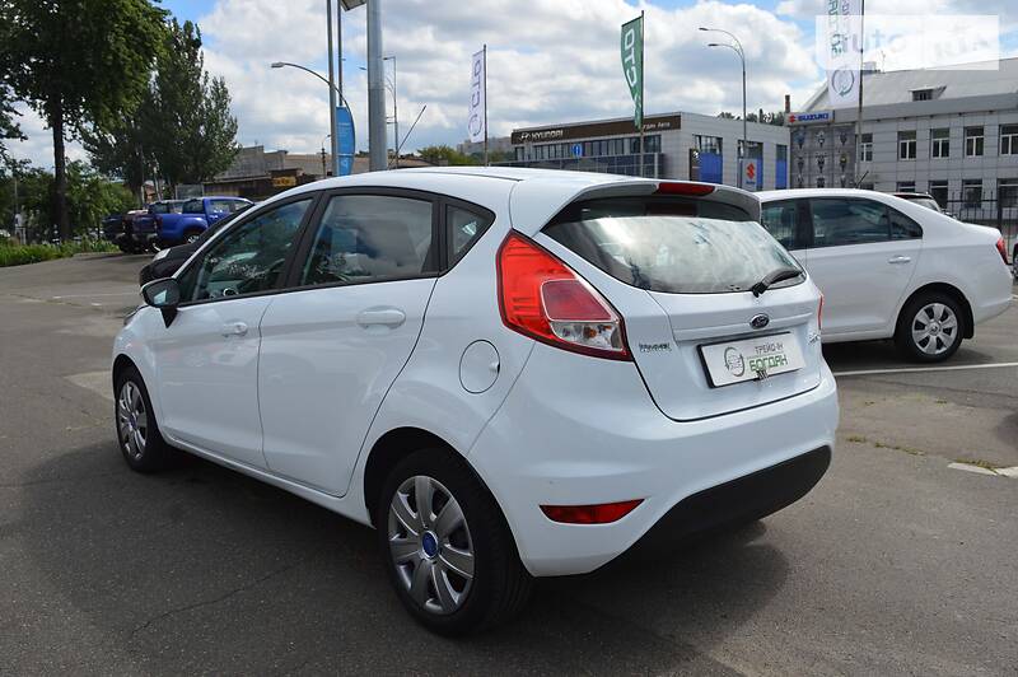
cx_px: 509
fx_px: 848
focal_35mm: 30
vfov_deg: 43.5
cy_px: 338
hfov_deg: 62.0
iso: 100
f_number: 9
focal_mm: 20
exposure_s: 1/320
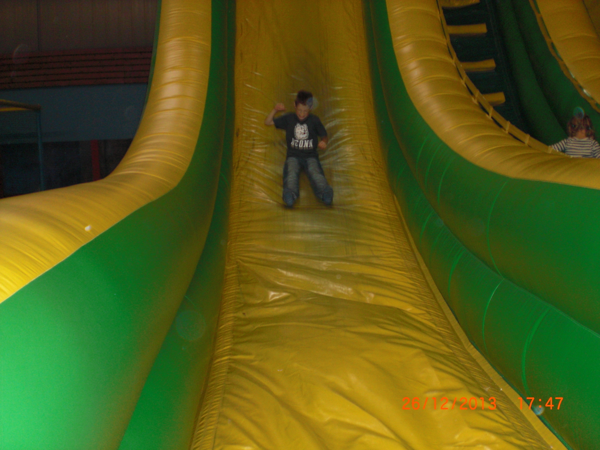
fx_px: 659
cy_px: 225
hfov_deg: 49.0
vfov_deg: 37.7
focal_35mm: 38
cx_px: 300
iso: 200
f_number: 3.1
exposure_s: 1/60
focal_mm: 6.3
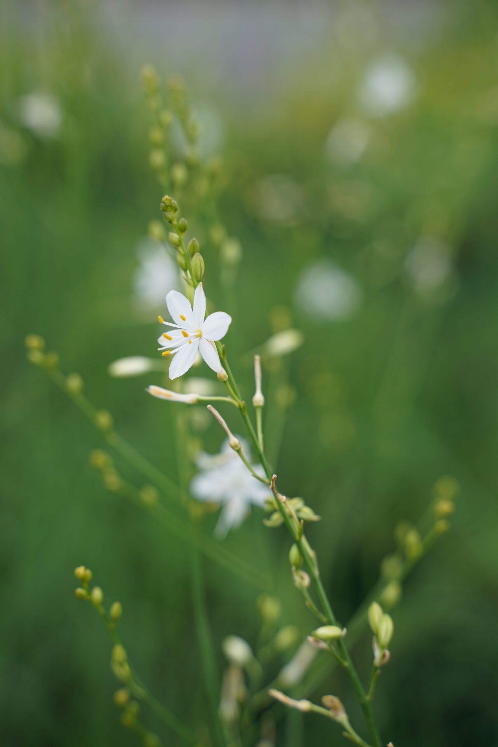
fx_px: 1286
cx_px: 249
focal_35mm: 62
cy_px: 374
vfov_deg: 32.4
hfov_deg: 21.9
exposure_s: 1/100
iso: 100
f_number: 4.5
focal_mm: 62
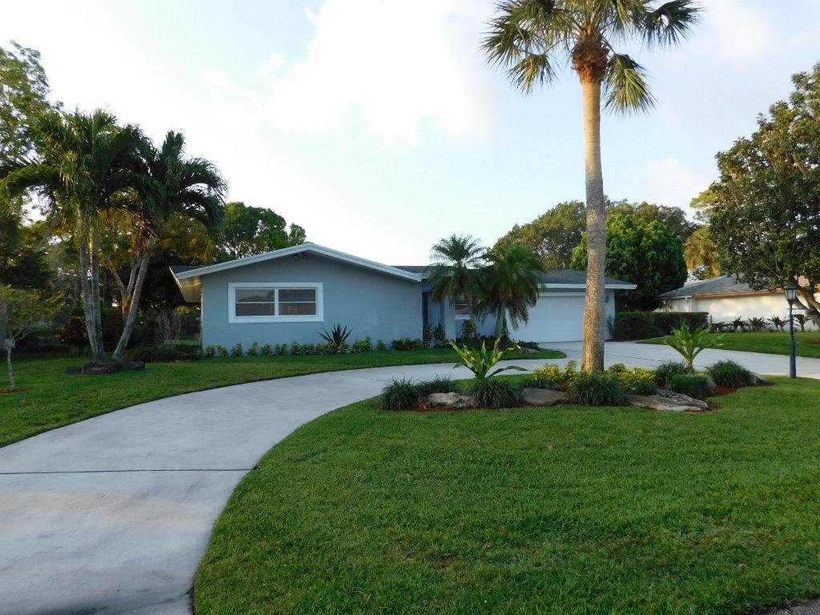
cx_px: 410
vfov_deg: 56.8
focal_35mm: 24
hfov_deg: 71.6
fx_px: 569
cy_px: 308
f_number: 3
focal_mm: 4.1
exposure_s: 1/320
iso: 125
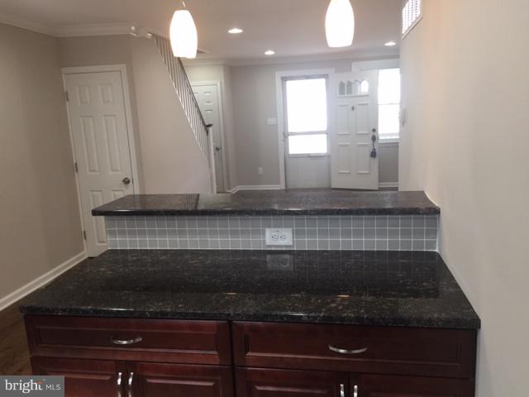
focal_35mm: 29
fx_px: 443
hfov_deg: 61.7
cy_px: 198
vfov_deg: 48.2
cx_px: 264
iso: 50
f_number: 2.2
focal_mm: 4.15
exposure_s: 1/30
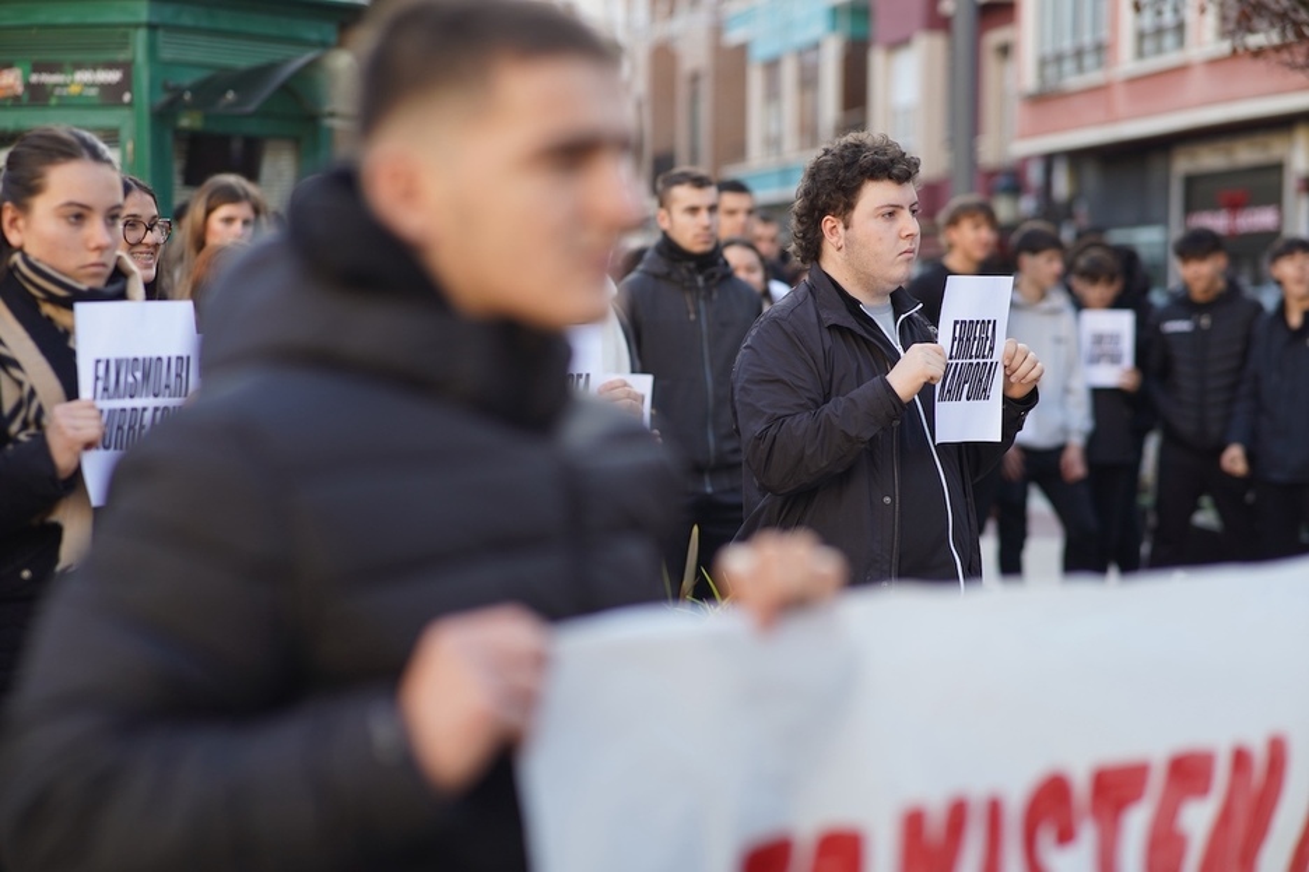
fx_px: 3090
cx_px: 654
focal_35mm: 85
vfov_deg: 16.1
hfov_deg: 23.9
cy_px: 436
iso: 100
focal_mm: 85
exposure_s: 1/320
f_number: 2.2
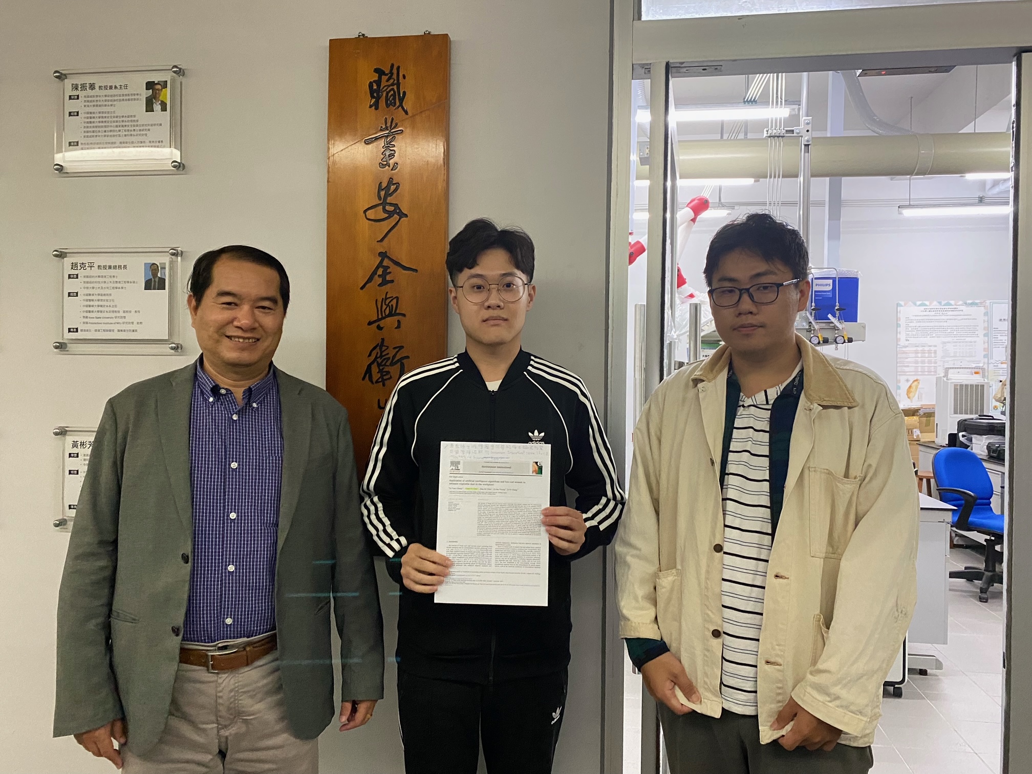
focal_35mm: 26
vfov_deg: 53.1
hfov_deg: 67.3
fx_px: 775
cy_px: 387
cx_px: 516
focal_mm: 4.25
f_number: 1.8
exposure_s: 1/60
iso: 500
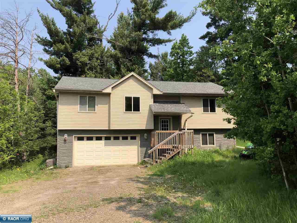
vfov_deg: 49.7
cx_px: 148
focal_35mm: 28
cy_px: 112
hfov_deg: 63.4
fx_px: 240
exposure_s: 1/1499
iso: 20
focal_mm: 3.99
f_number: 1.8
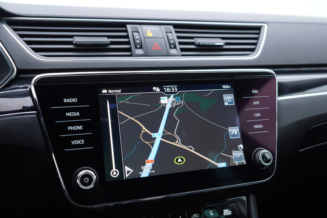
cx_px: 164
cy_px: 109
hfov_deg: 53.1
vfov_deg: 36.9
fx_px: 327
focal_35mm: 36
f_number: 2.8
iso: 160
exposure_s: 1/40
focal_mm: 24
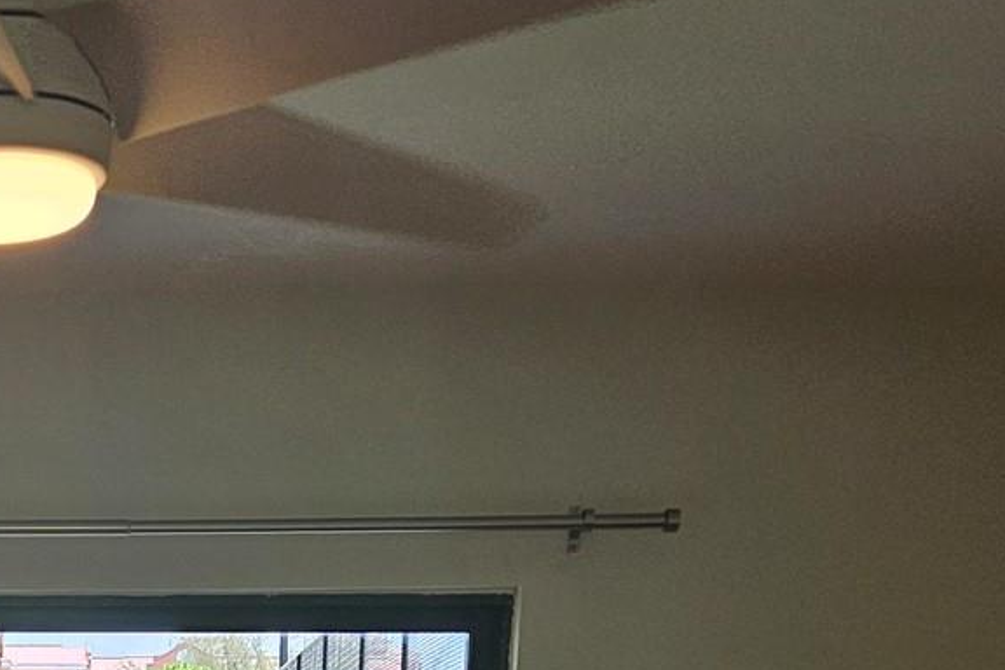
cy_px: 1237
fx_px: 2373
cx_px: -23
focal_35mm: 85
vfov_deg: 14.1
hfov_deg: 22.9
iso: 25
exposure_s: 1/157
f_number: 1.8
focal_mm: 5.4
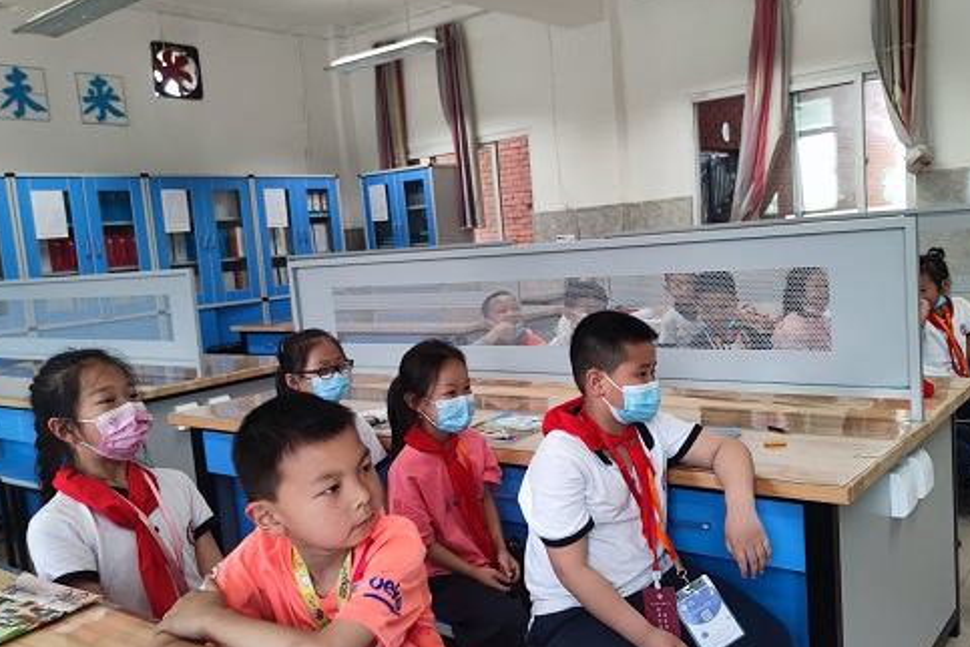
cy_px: 348
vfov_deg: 42.3
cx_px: 508
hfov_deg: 60.3
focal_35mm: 31
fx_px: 835
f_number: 1.69
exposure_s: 1/100
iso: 173
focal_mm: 6.72
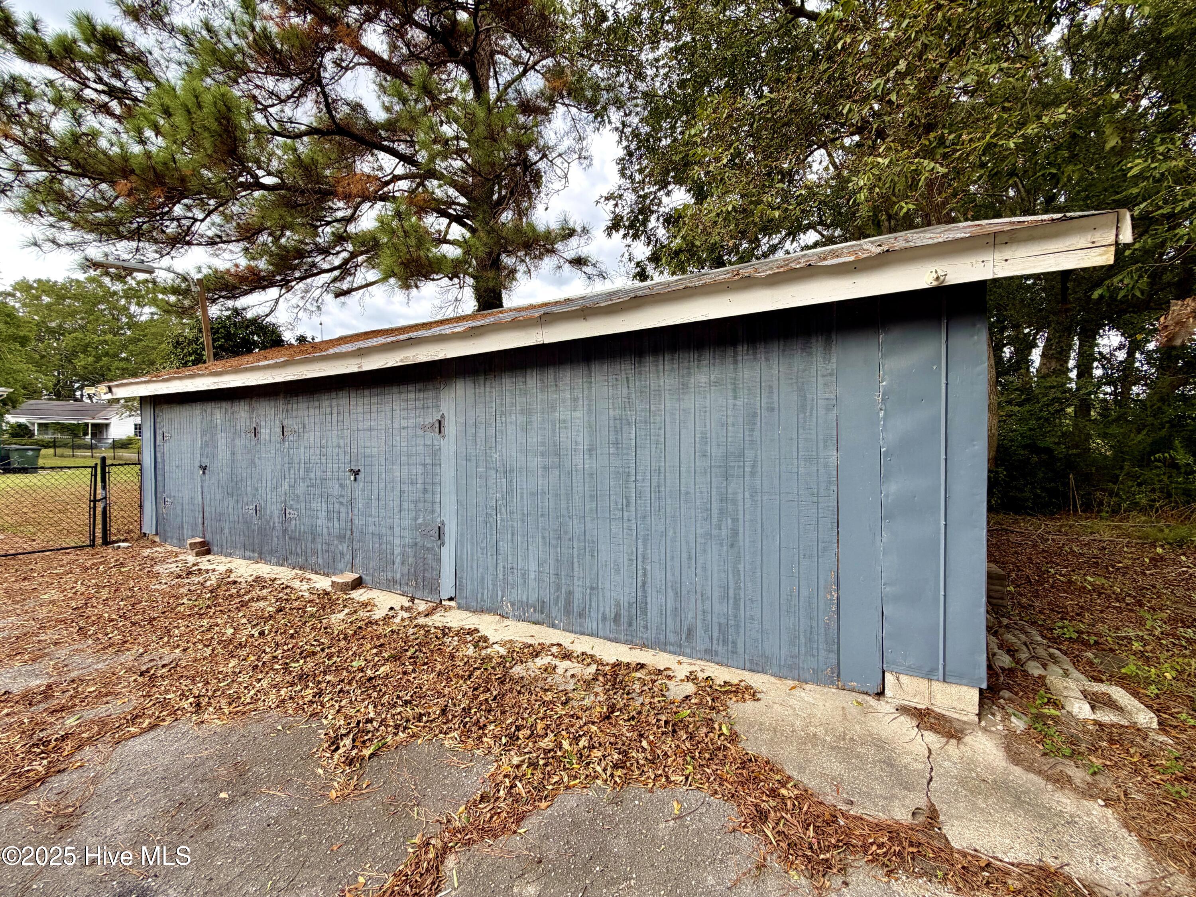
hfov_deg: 102.1
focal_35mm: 14
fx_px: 484
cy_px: 448
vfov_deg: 85.7
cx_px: 598
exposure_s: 1/241
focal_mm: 2.22
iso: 40
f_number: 2.2
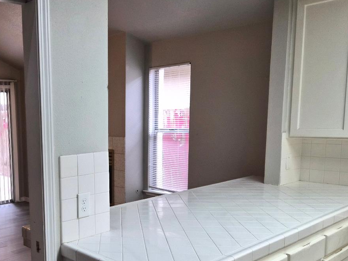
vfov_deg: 36.5
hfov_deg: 45.5
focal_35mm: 39
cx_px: 70
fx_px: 392
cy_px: 166
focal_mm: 5.4
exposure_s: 1/120
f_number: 1.8
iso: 250
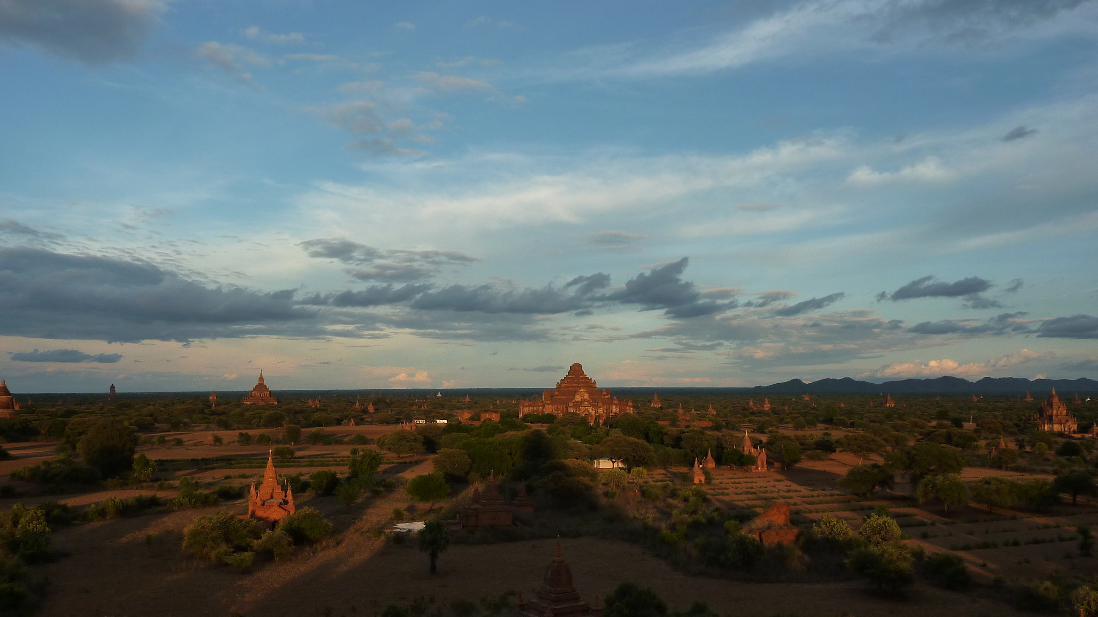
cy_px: 384
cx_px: 549
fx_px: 932
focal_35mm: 32
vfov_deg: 36.5
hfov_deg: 61.0
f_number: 4
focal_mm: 4.7
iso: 125
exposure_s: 1/320
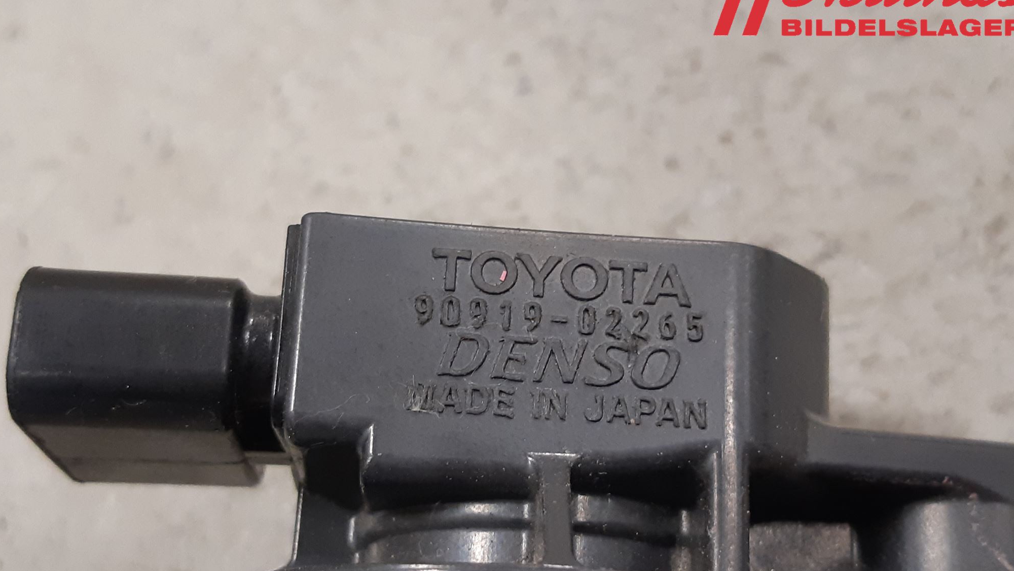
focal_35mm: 29
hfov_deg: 66.1
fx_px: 780
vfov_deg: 40.0
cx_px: 505
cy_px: 340
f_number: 1.7
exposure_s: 1/50
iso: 200
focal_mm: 3.93
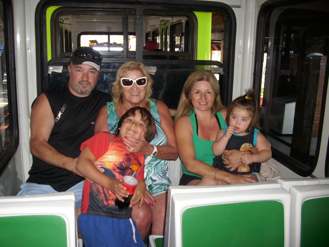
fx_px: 295
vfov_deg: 45.4
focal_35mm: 31
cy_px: 124
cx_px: 164
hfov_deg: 58.4
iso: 100
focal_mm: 6.2
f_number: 2.8
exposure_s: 1/30
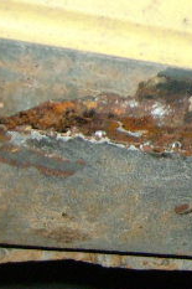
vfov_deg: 20.3
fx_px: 801
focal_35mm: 100
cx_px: 305
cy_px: 69
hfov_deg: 12.8
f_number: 2.8
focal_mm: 5.95
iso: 100
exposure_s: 1/60
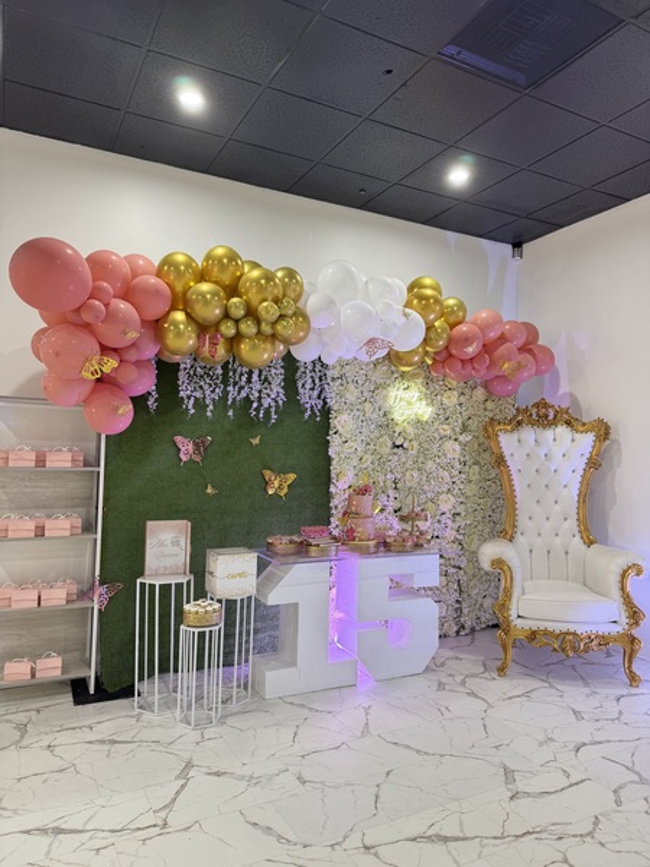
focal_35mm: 24
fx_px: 601
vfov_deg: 71.6
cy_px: 434
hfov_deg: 56.8
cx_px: 325
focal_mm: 6.76
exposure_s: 1/60
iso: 125
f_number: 1.78
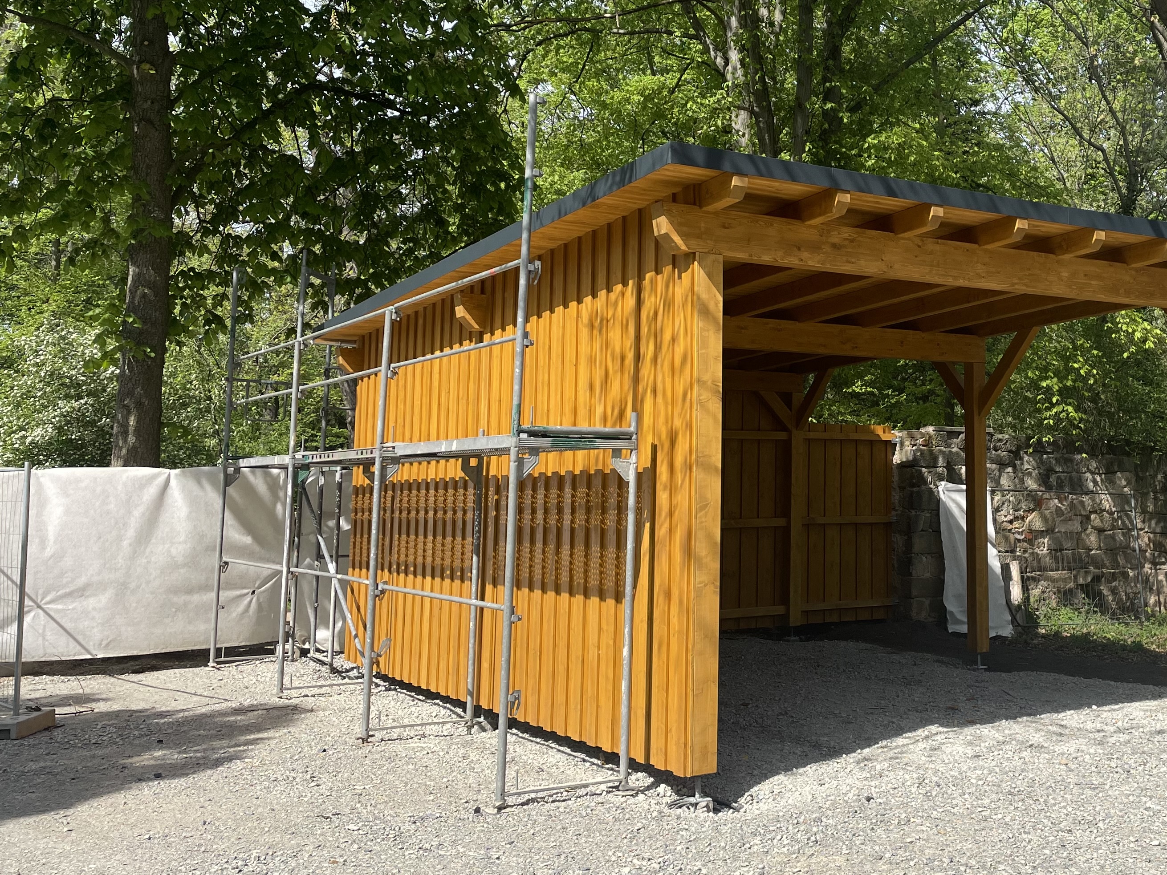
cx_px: 890
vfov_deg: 35.9
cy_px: 358
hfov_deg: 45.0
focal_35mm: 40
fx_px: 1349
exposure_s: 1/1984
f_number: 1.6
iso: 32
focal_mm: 4.2
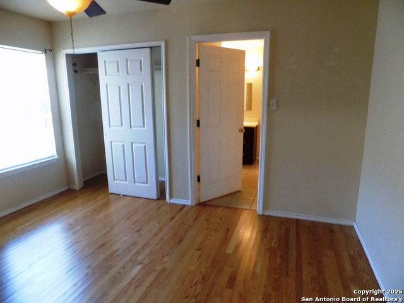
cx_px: 202
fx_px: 268
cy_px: 152
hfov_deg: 73.9
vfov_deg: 58.9
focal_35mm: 23
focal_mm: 4
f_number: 3.1
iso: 400
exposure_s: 1/25
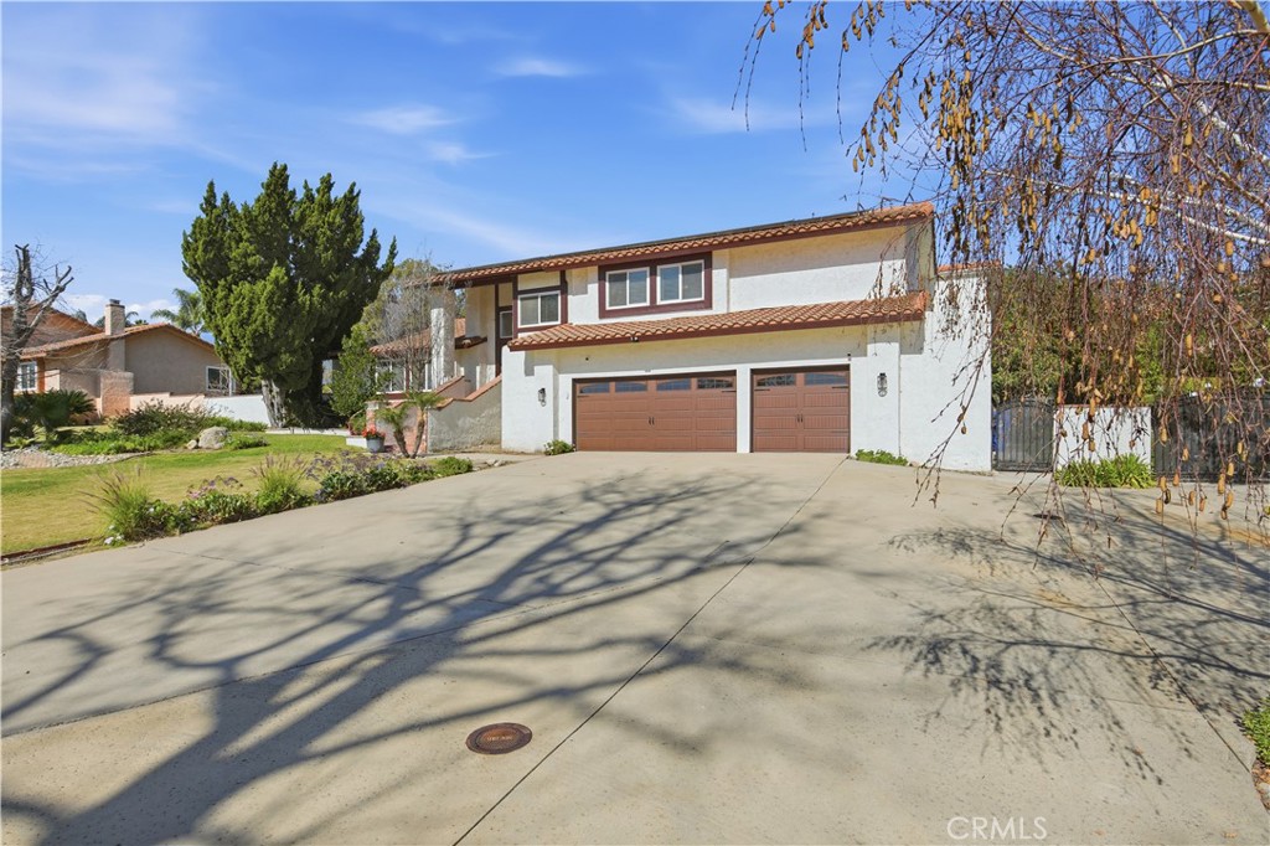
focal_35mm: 18
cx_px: 635
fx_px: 642
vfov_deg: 66.8
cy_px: 423
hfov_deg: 89.4
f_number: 8
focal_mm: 18.2
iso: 100
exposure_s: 1/2500
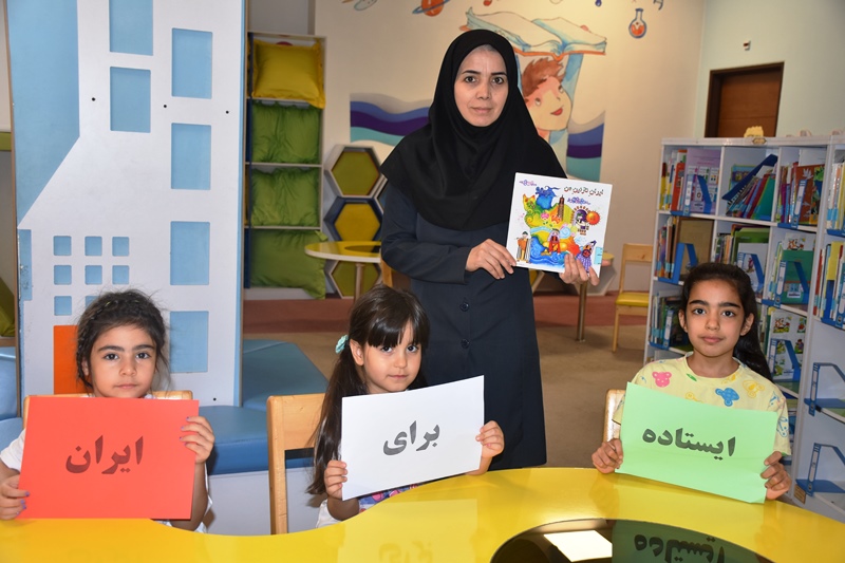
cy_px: 282
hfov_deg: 49.6
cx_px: 422
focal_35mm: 39
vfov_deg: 34.2
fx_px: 915
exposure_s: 1/80
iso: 400
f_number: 3.8
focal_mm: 26
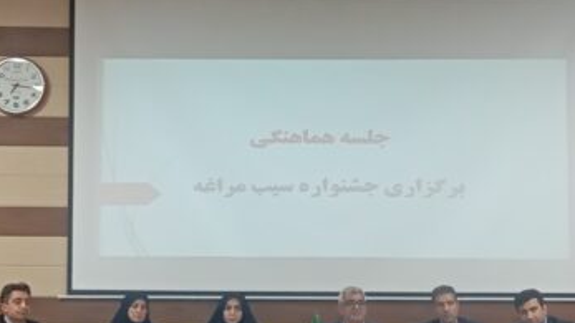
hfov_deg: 19.8
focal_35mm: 108
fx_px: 1646
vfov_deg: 11.2
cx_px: 325
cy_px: 219
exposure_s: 1/33.3
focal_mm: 4.22
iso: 792
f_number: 1.8
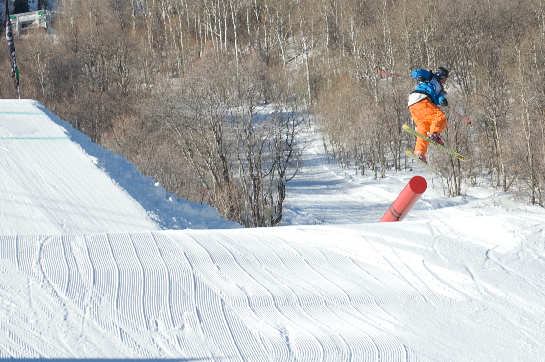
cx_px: 395
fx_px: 2237
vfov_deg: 9.3
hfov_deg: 13.8
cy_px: 168
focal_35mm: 148
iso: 200
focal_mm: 55
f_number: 10
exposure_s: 1/400
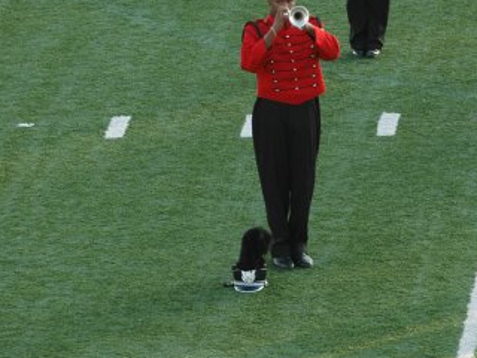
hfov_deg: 3.7
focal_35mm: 540
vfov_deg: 2.8
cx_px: 288
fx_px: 7441
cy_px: 200
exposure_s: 1/200
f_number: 3.5
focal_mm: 200
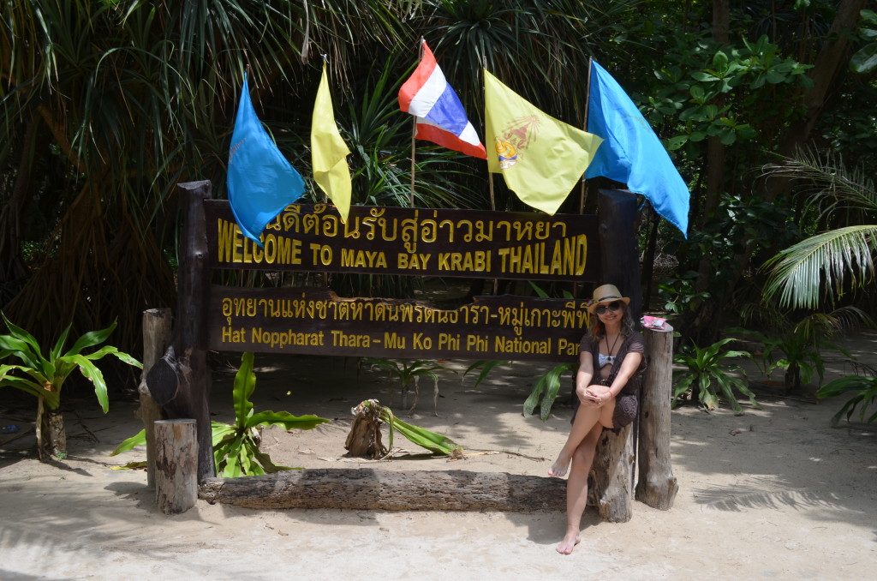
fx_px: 875
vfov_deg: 36.7
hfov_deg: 53.2
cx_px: 438
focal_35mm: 36
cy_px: 290
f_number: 8
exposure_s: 1/250
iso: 180
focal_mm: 24
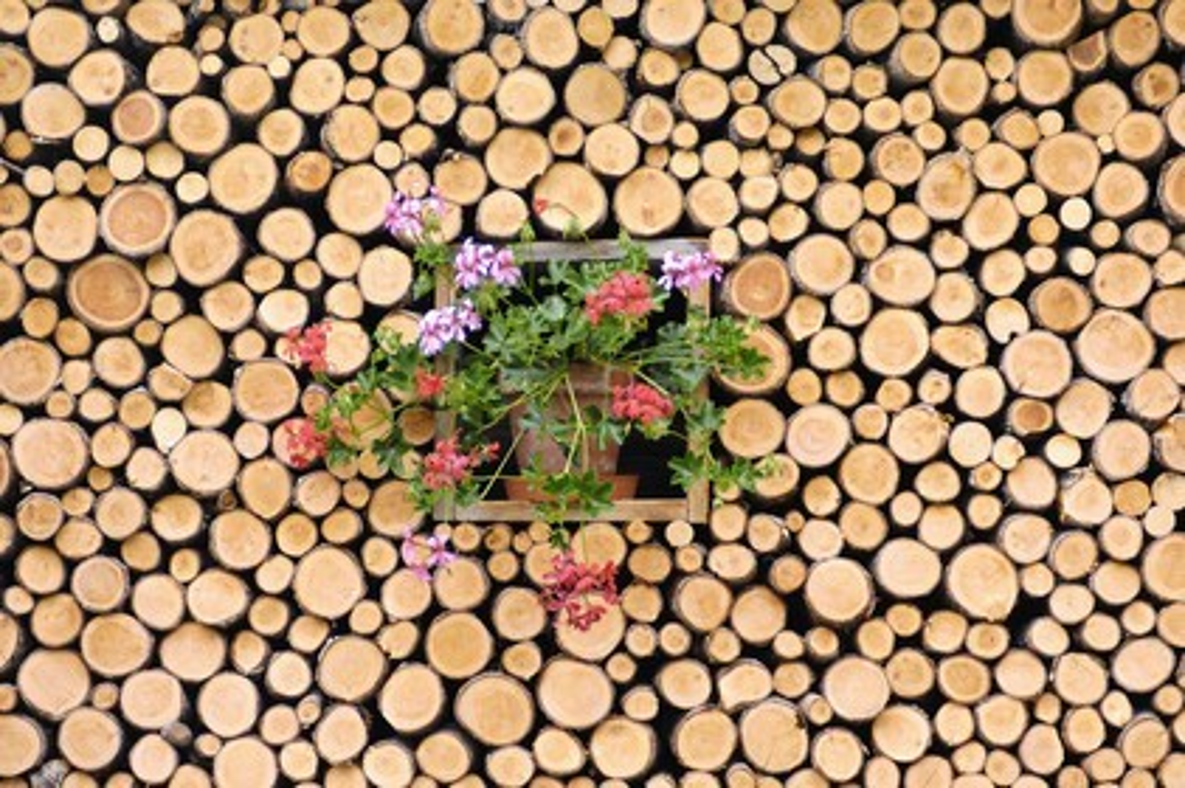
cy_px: 394
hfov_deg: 21.9
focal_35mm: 93
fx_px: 3059
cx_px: 592
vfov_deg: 14.7
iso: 100
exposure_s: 1/160
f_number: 2.8
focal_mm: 62
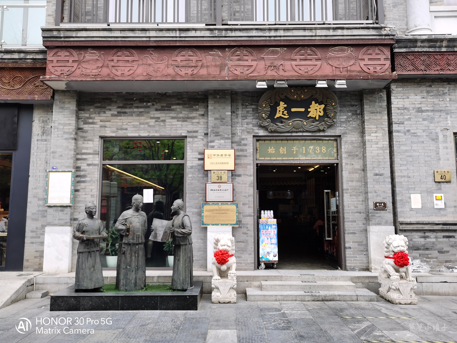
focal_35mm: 29
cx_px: 228
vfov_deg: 48.2
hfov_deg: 61.7
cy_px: 172
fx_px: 383
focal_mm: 5.58
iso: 50
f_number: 1.8
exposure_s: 1/405
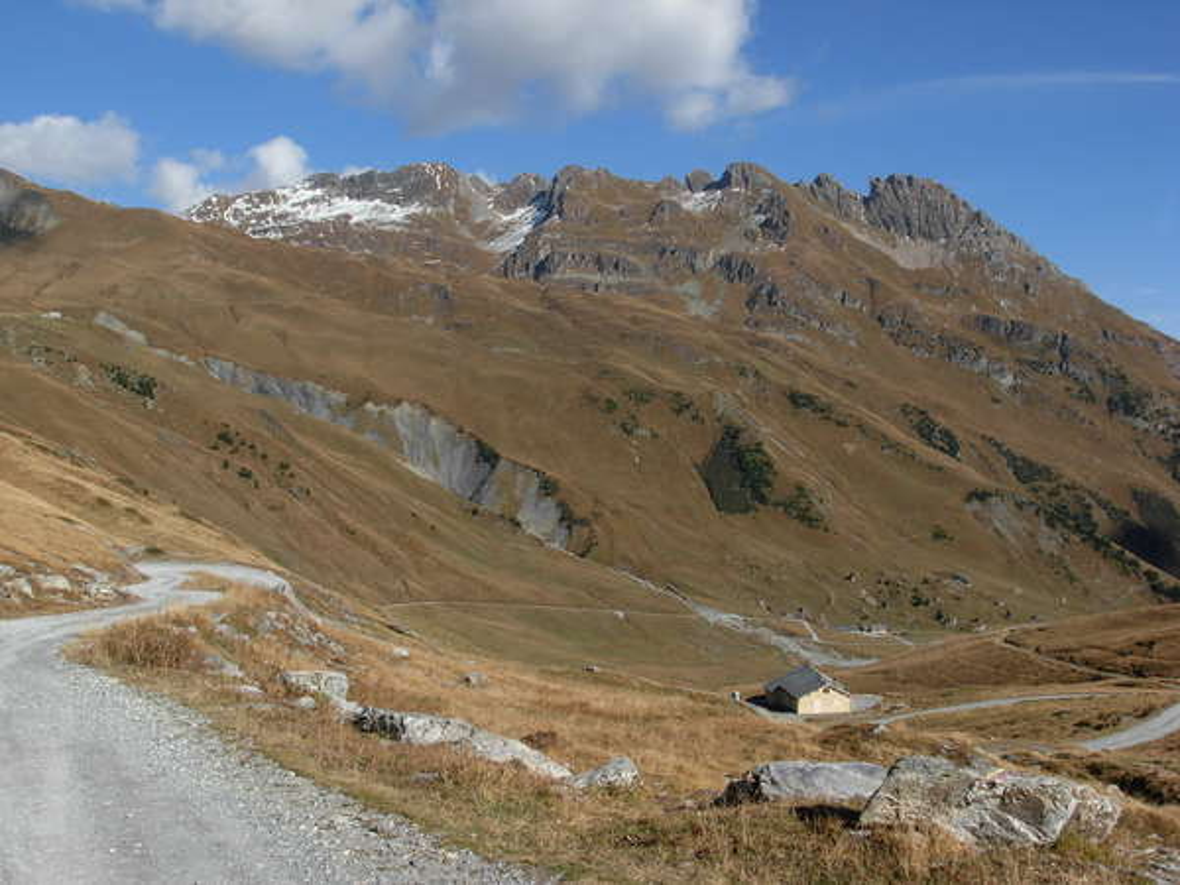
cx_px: 590
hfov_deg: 49.0
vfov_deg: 37.7
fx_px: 1295
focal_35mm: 38
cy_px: 442
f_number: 4.9
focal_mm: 6.3
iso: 79
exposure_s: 1/683
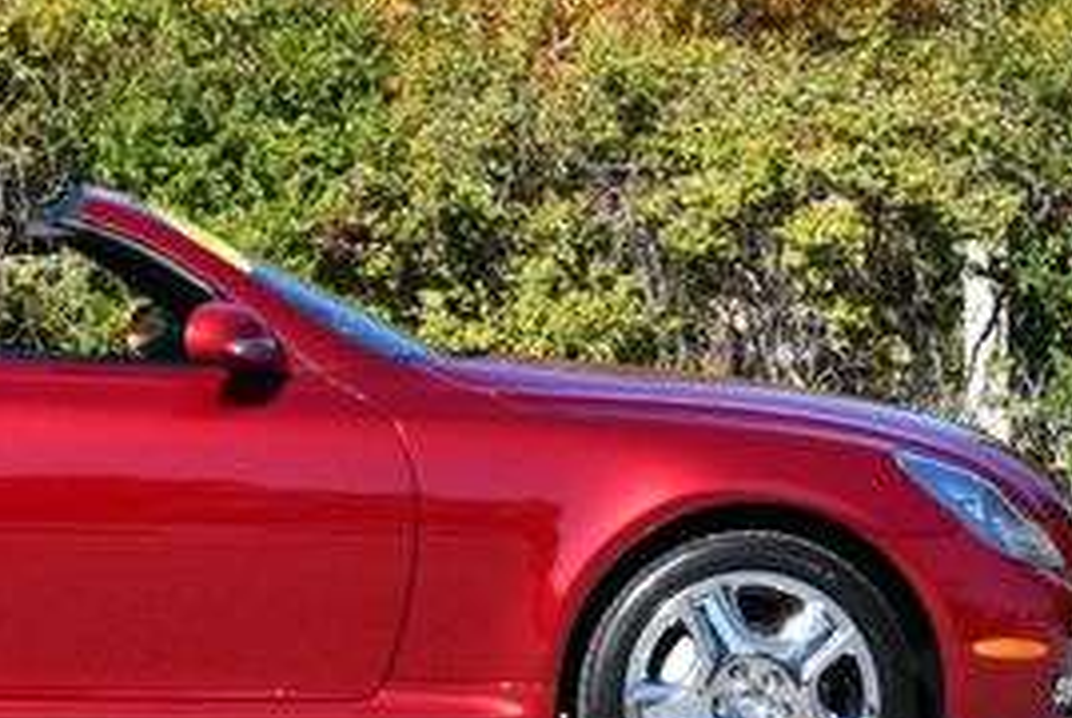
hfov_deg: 9.5
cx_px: -20
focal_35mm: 214
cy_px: 164
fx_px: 6379
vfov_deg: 6.4
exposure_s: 1/250
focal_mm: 45
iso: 125
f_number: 8
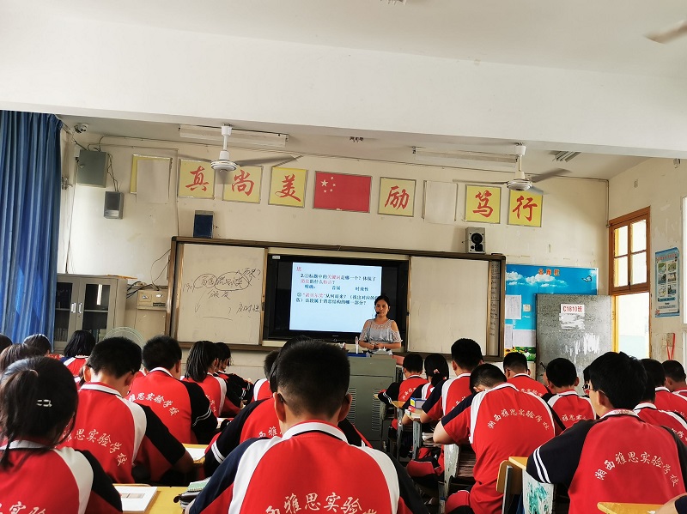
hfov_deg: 51.4
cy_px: 257
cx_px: 344
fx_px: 714
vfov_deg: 39.6
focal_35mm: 36
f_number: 1.8
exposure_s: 1/132
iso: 50
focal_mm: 5.58
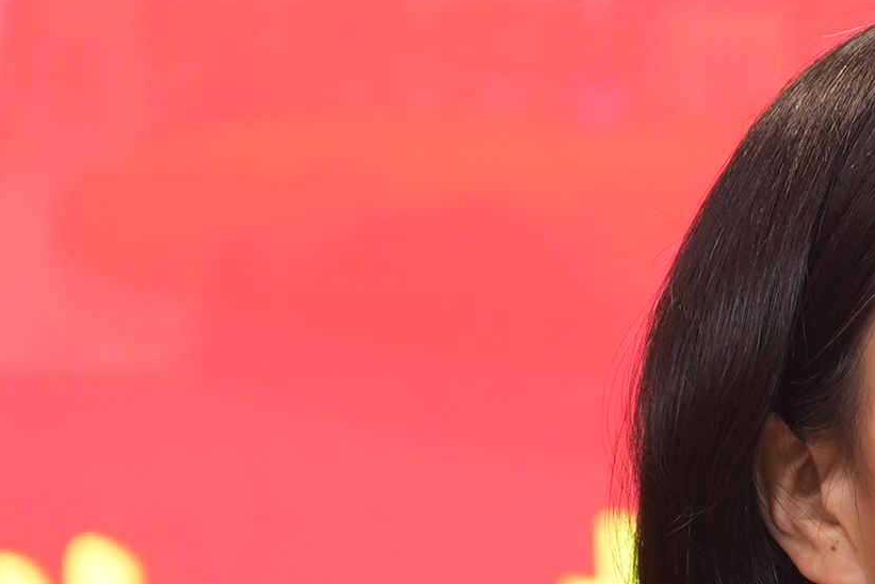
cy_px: 822
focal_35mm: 589
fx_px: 14320
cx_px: 953
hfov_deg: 3.5
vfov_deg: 2.3
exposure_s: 1/25
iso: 200
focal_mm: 105
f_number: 4
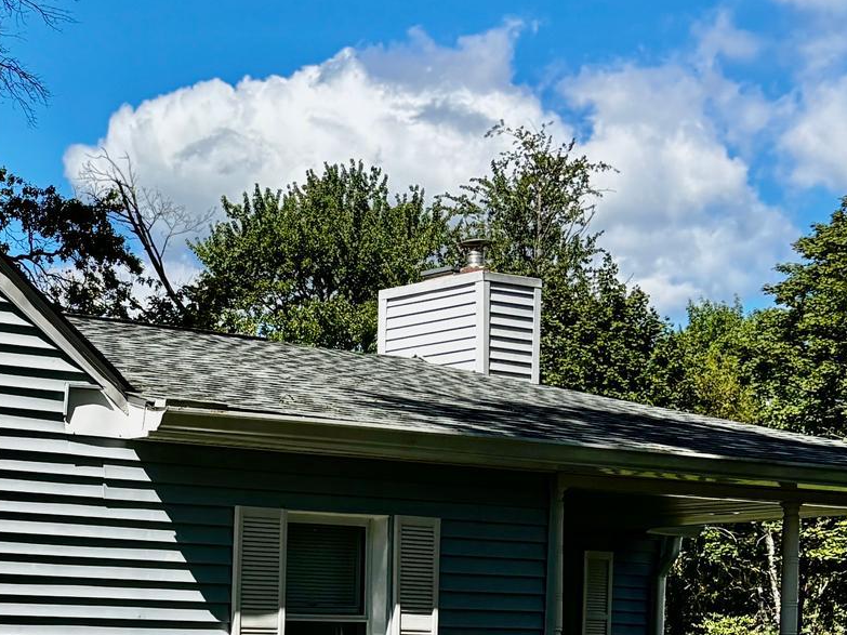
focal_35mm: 68
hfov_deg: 26.7
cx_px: -33
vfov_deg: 21.0
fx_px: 1664
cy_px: 601
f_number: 1.6
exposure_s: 1/3650
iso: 50
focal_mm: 5.96
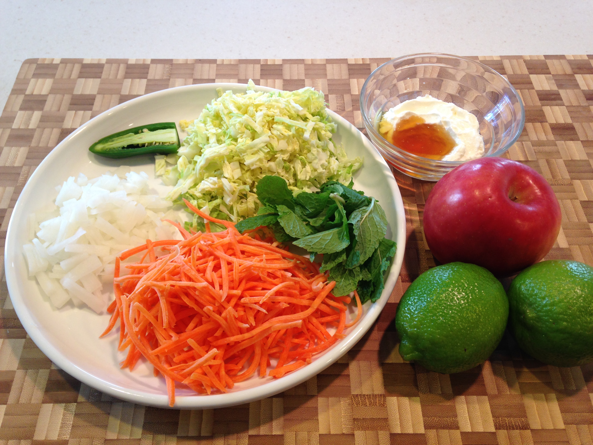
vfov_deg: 42.9
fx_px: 565
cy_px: 222
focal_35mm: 33
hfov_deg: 55.4
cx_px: 296
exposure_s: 1/20
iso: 50
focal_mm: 4.12
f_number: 2.4
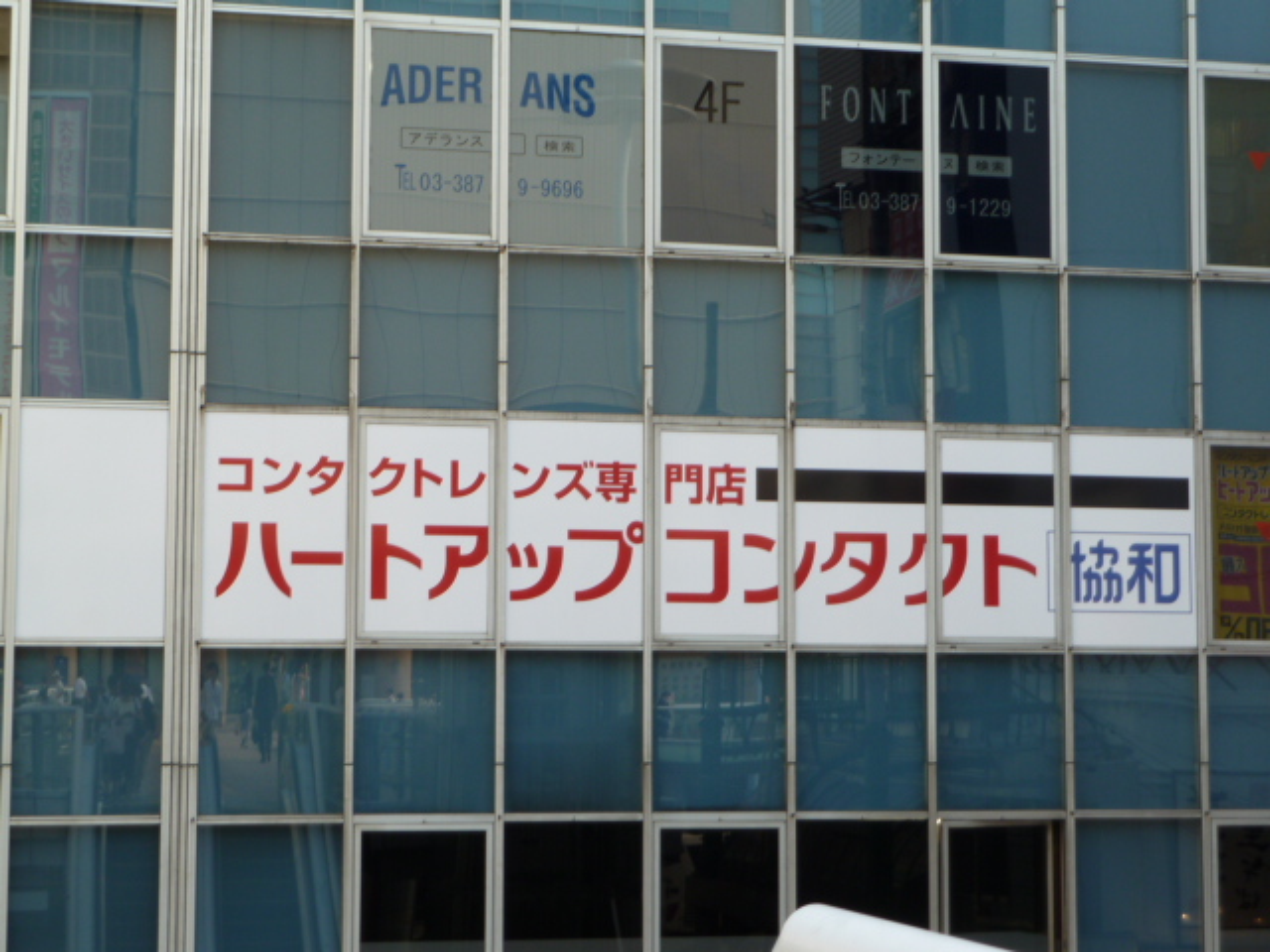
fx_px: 2642
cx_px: 635
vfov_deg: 20.4
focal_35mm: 72
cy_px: 476
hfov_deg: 27.0
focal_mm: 11.9
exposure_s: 1/40
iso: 80
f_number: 4.1
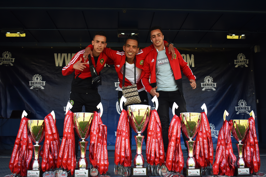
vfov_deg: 36.9
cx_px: 133
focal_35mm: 36
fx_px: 266
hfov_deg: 53.1
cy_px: 88
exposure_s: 1/1000
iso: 560
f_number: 4
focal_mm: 24
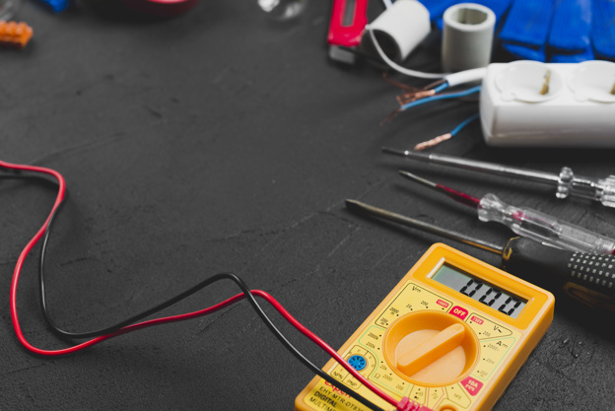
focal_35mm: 50
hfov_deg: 39.6
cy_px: 206
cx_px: 308
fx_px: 855
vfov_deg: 27.0
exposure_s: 1/160
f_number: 6.3
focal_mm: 50
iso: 100
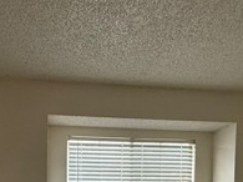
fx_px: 323
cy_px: 213
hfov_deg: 41.0
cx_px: 93
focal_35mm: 46
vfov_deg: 27.9
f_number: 2.2
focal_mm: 2.22
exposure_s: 1/120
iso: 250
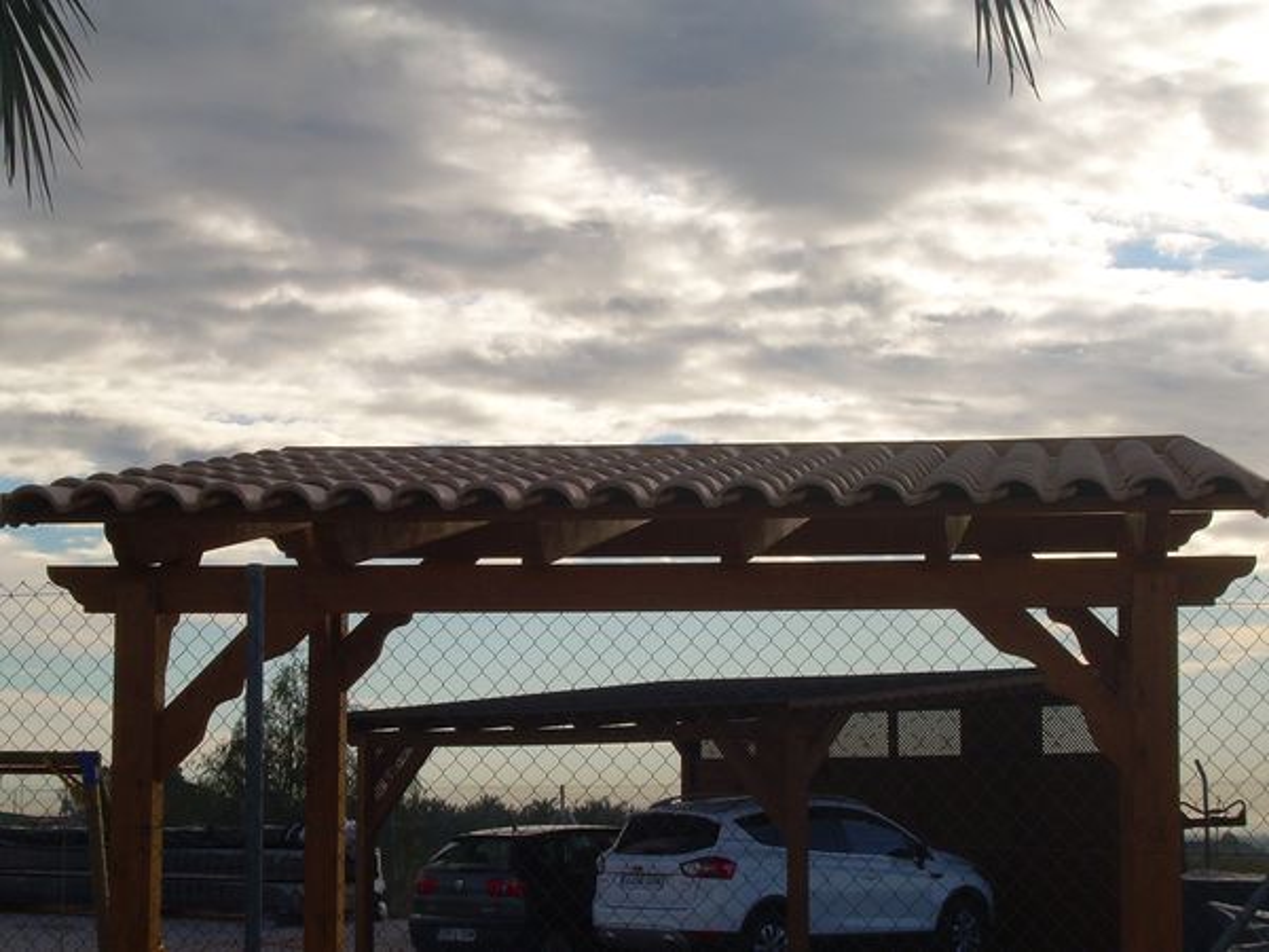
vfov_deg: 17.2
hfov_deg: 22.8
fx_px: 3153
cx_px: 634
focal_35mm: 86
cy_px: 476
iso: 50
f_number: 6.8
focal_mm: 14.6
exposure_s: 1/386
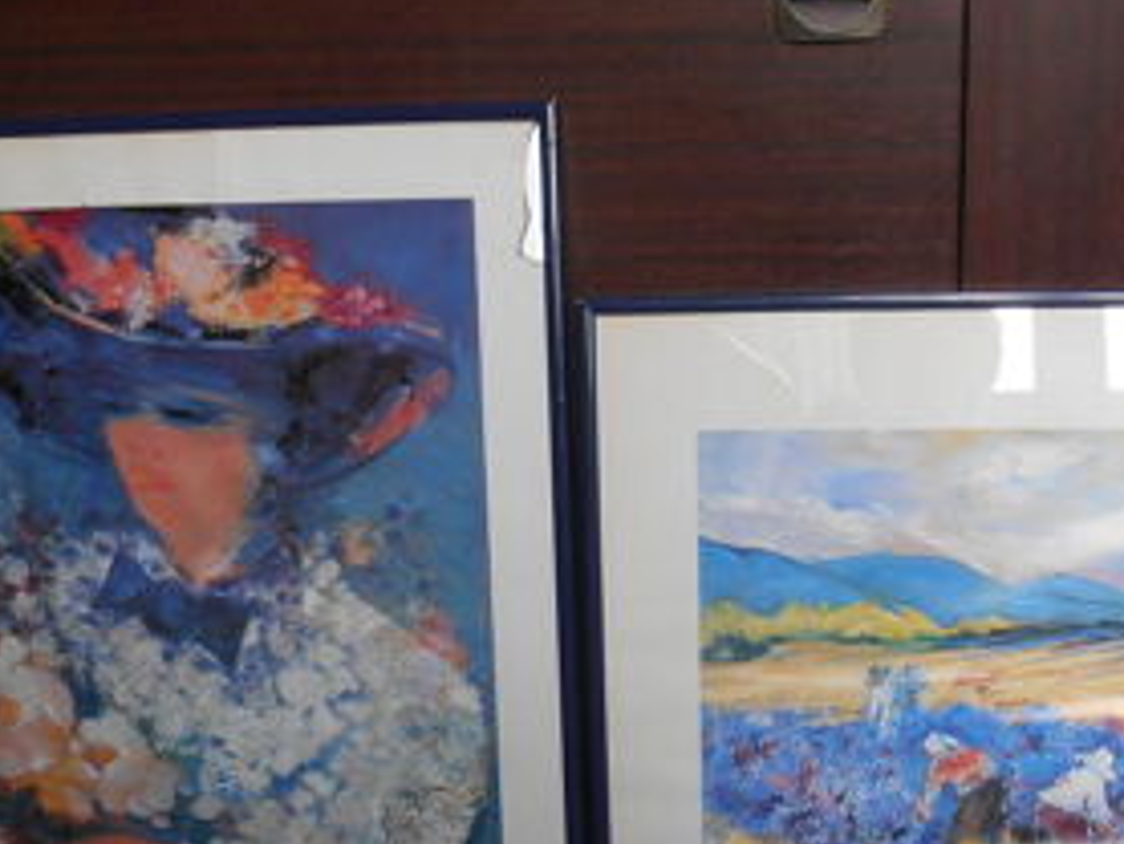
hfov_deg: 41.4
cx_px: 763
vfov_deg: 31.1
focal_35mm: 45
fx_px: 1462
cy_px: 710
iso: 110
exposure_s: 1/30
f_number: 3.4
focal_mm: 4.7
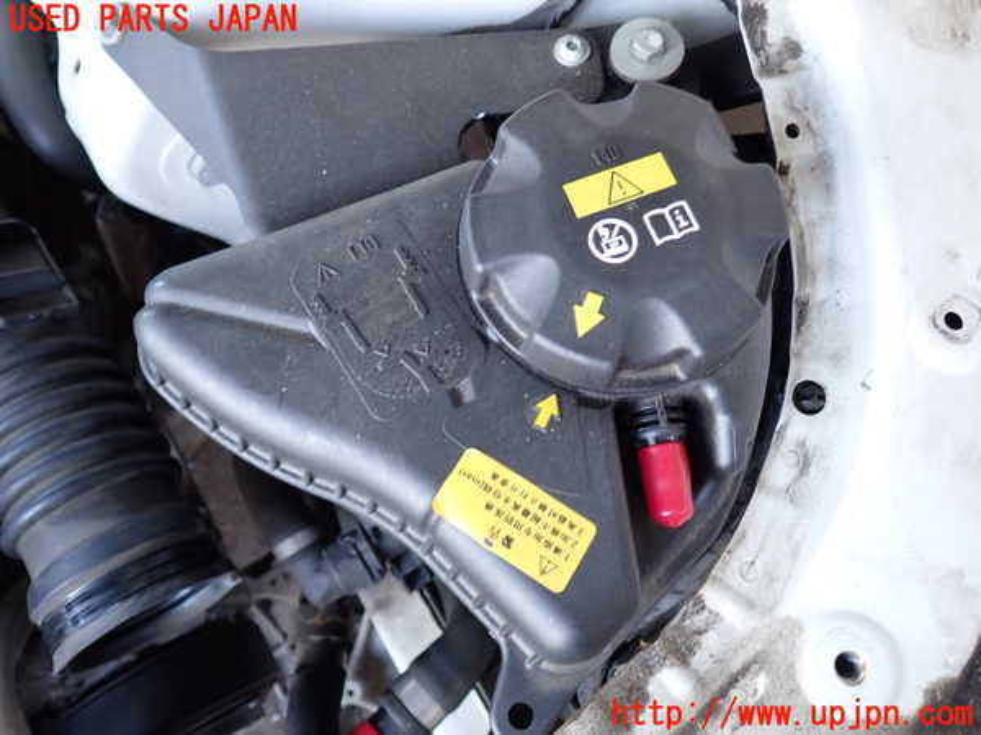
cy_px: 368
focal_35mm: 28
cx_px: 490
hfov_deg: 63.4
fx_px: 794
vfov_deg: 49.7
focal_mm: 5.05
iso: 200
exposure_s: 1/30
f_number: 2.2
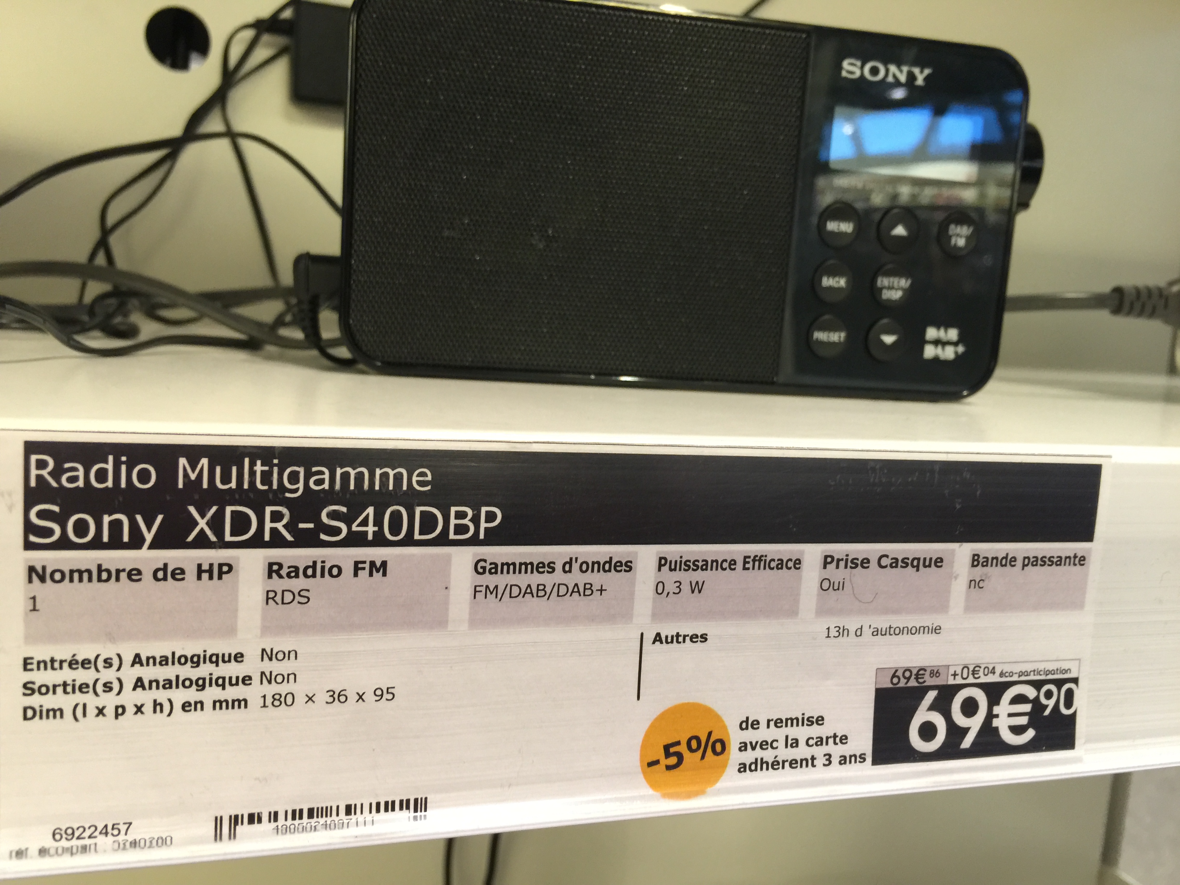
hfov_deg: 61.7
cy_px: 442
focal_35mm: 29
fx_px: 989
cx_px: 590
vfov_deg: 48.2
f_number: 2.2
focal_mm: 4.15
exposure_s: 1/15
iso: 80
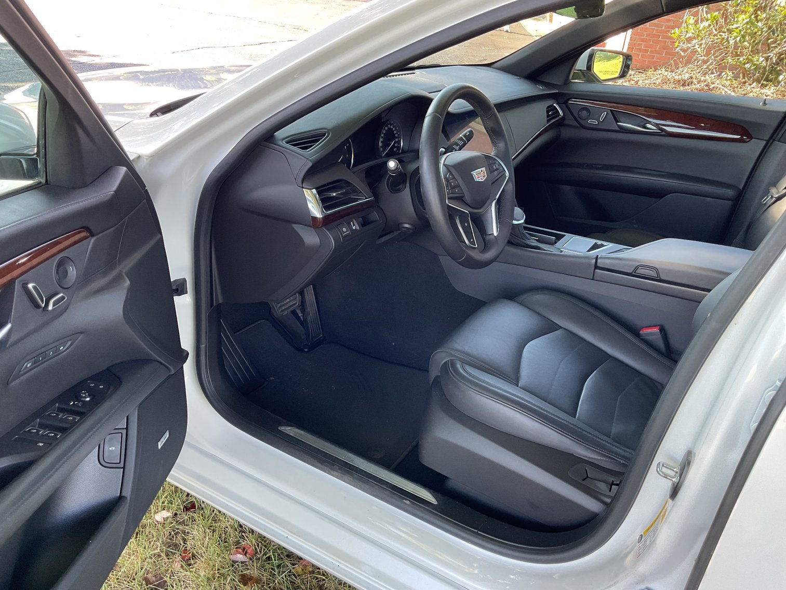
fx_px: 659
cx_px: 393
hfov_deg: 61.7
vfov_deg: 48.2
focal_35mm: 29
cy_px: 295
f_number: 1.8
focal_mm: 3
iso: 40
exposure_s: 1/60
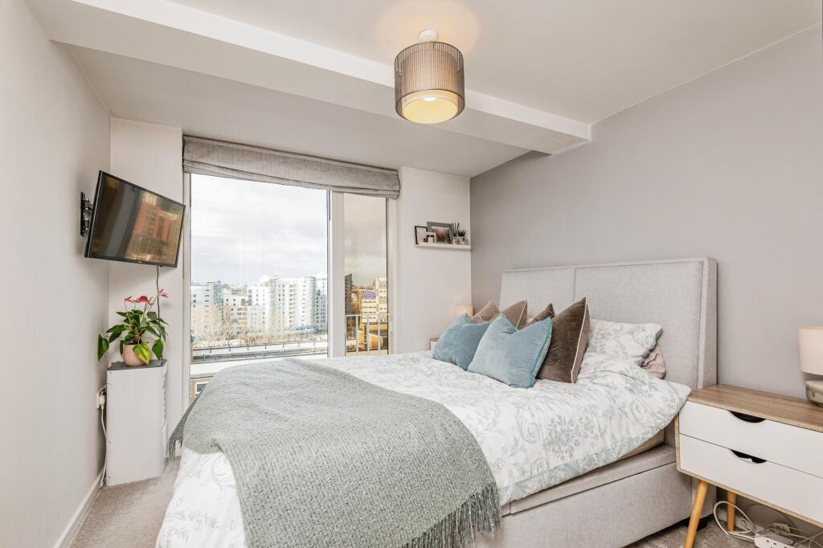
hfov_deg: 96.8
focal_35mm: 16
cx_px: 412
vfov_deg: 73.7
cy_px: 274
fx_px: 366
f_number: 8
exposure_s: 1/50
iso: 320
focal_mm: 16
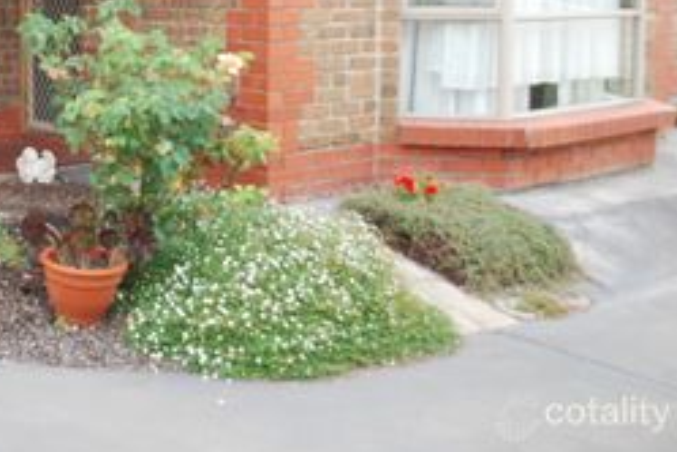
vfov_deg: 25.6
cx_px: 76
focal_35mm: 51
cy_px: 42
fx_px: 959
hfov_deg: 36.6
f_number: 4.5
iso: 200
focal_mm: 18
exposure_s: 1/80
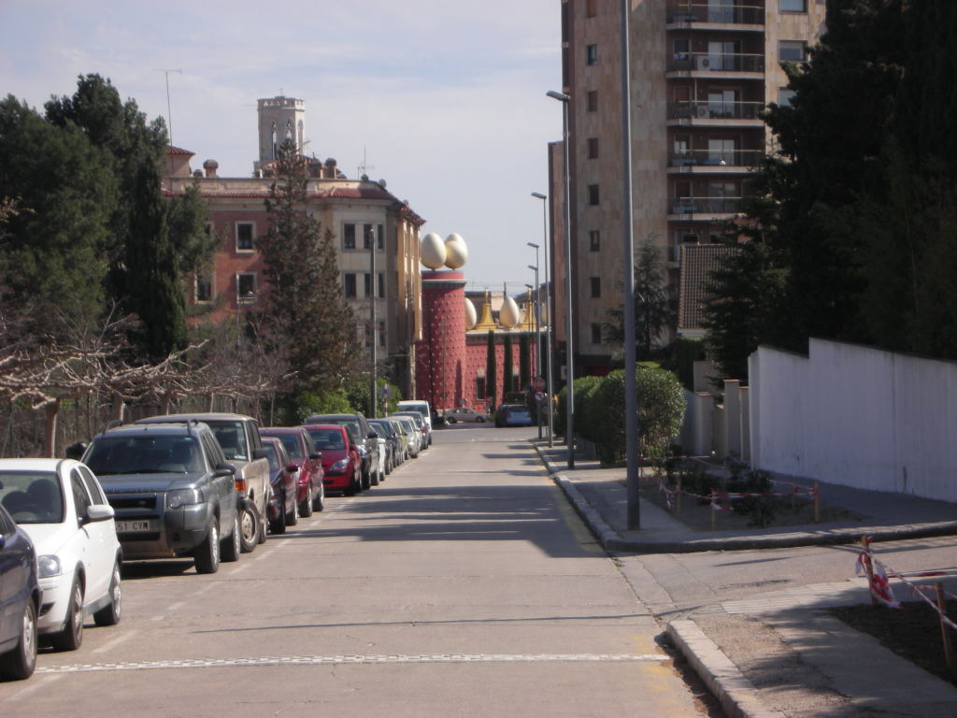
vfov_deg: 14.1
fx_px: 2903
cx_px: 478
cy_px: 359
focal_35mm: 105
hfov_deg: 18.7
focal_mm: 17.4
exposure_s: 1/255
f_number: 5.4
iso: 50
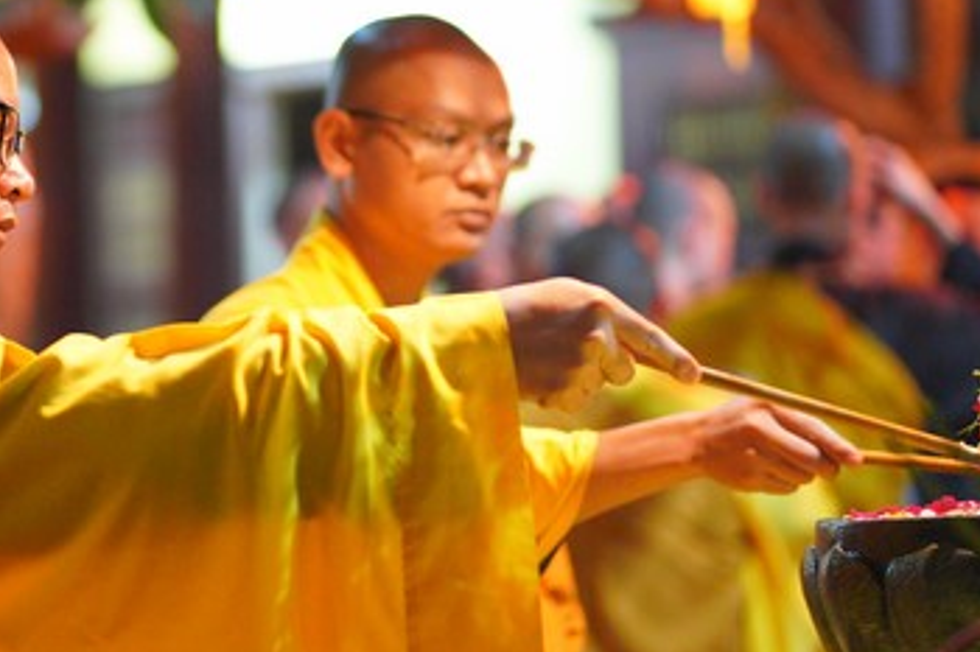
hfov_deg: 12.9
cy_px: 256
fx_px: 4299
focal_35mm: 158
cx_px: 146
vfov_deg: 8.7
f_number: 1.8
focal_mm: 85
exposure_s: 1/160
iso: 6400
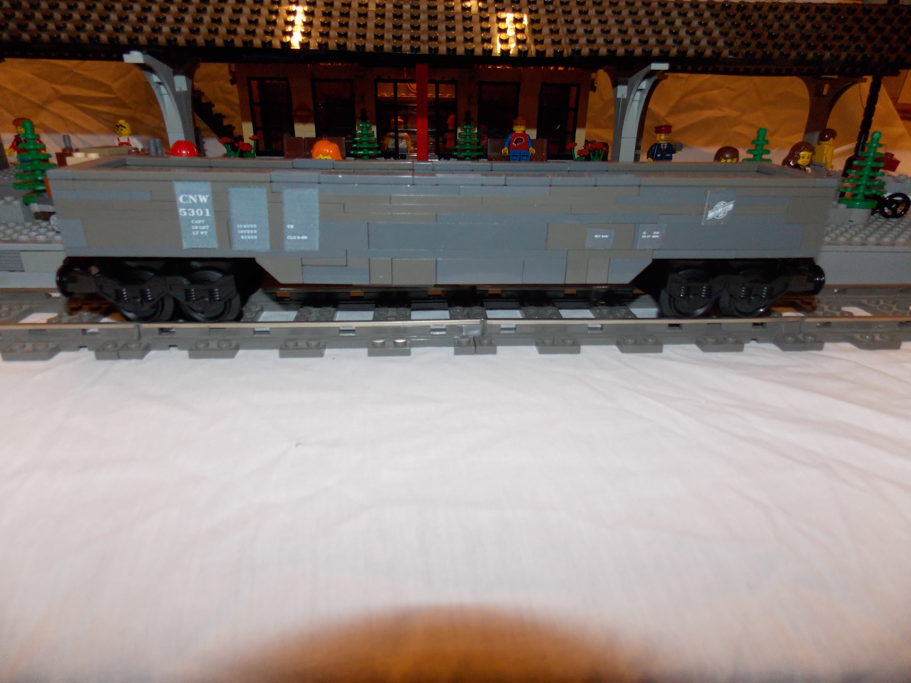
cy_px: 342
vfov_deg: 58.9
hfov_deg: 73.9
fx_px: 605
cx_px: 456
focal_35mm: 23
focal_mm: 4
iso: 200
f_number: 3.1
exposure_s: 1/30
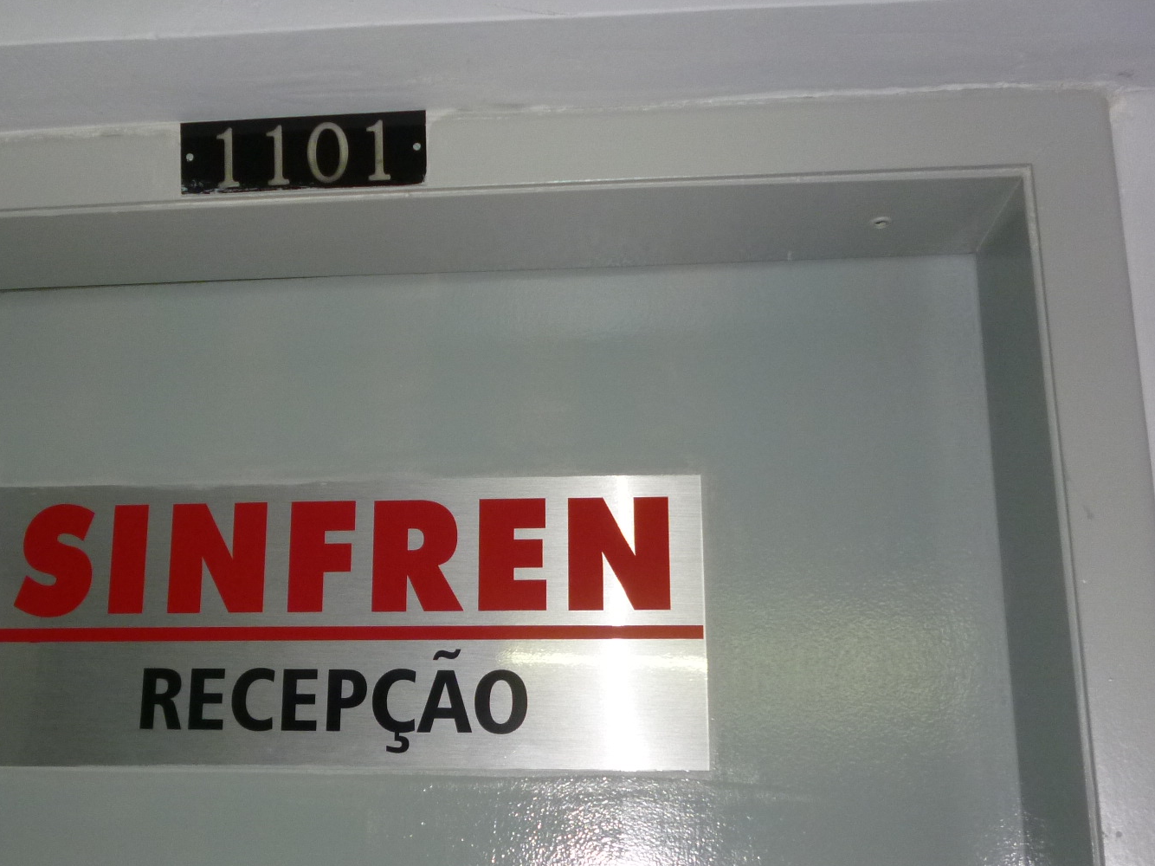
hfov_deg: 43.4
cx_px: 413
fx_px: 1434
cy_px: 549
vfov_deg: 33.4
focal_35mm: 43
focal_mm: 5
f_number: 3.1
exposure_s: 1/60
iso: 200
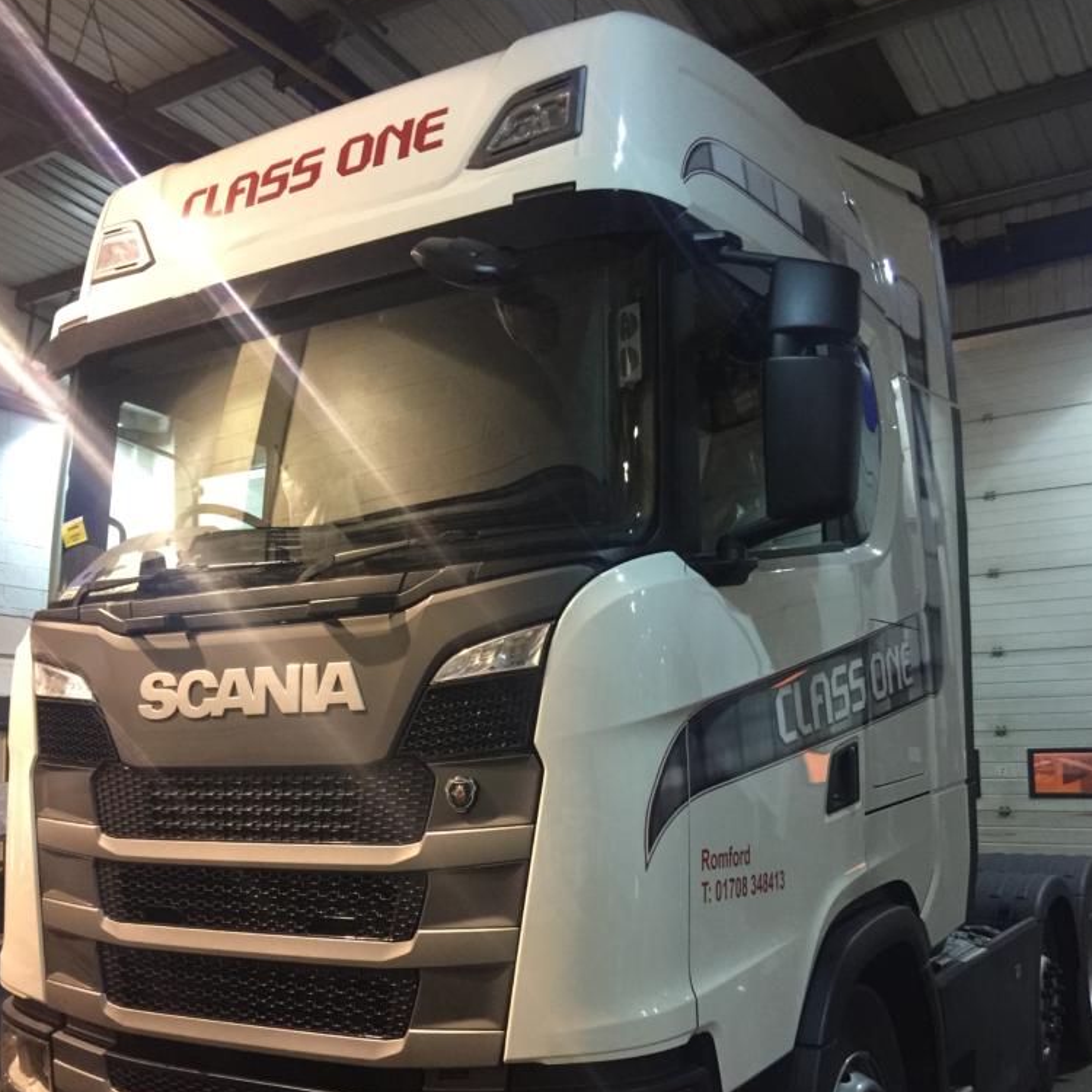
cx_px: 550
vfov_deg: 46.8
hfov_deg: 47.2
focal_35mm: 35
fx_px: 1249
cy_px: 677
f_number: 2.2
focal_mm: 4.15
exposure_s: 1/8
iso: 160
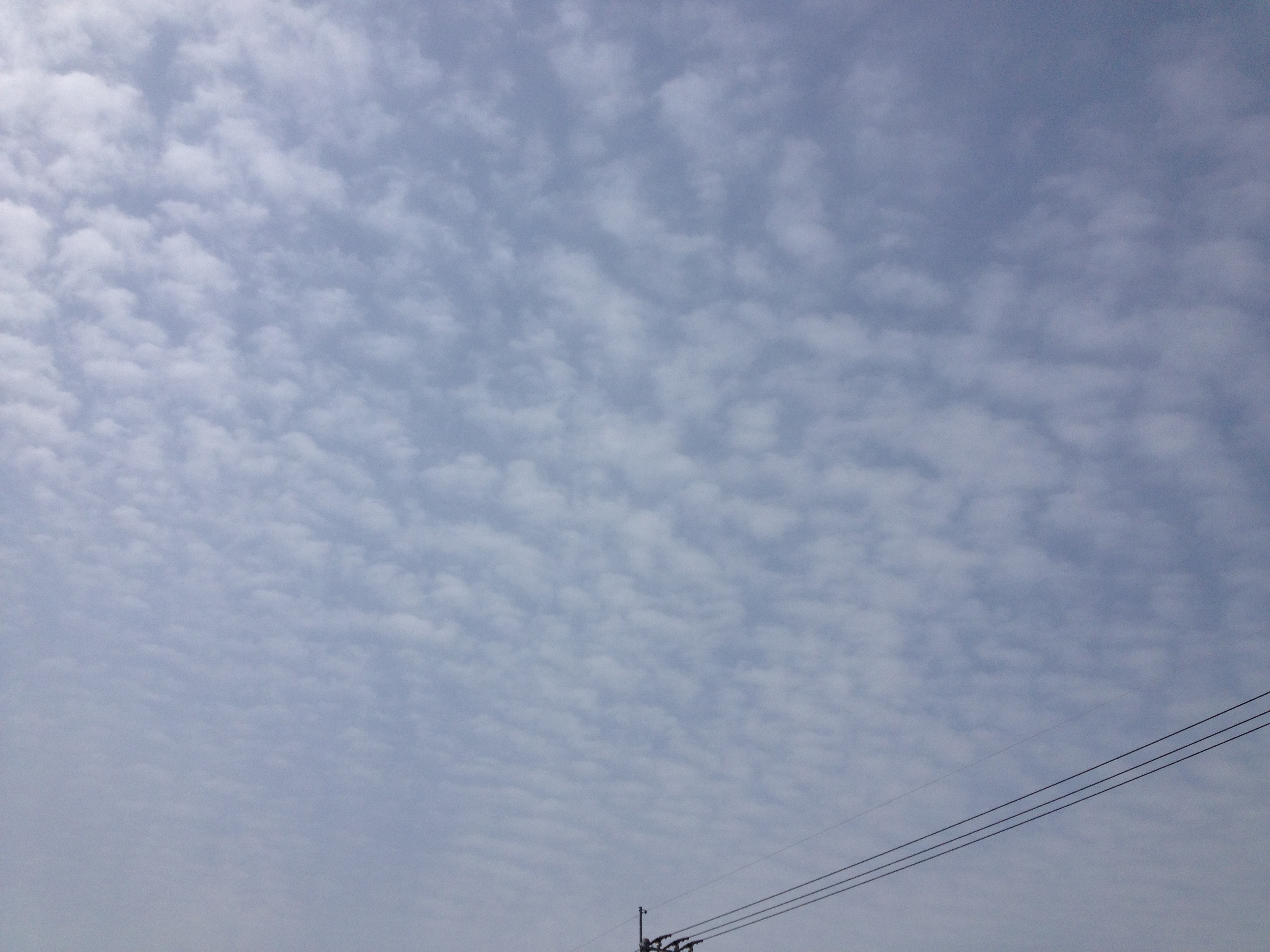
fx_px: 1284
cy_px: 476
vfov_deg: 40.7
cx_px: 635
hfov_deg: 52.6
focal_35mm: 35
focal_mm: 4.28
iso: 64
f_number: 2.4
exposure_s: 1/5525
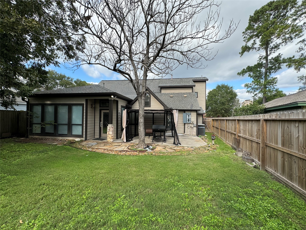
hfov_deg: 102.1
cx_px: 153
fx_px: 124
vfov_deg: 85.7
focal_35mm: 14
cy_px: 115
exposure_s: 1/582
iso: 40
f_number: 2.2
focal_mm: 2.22
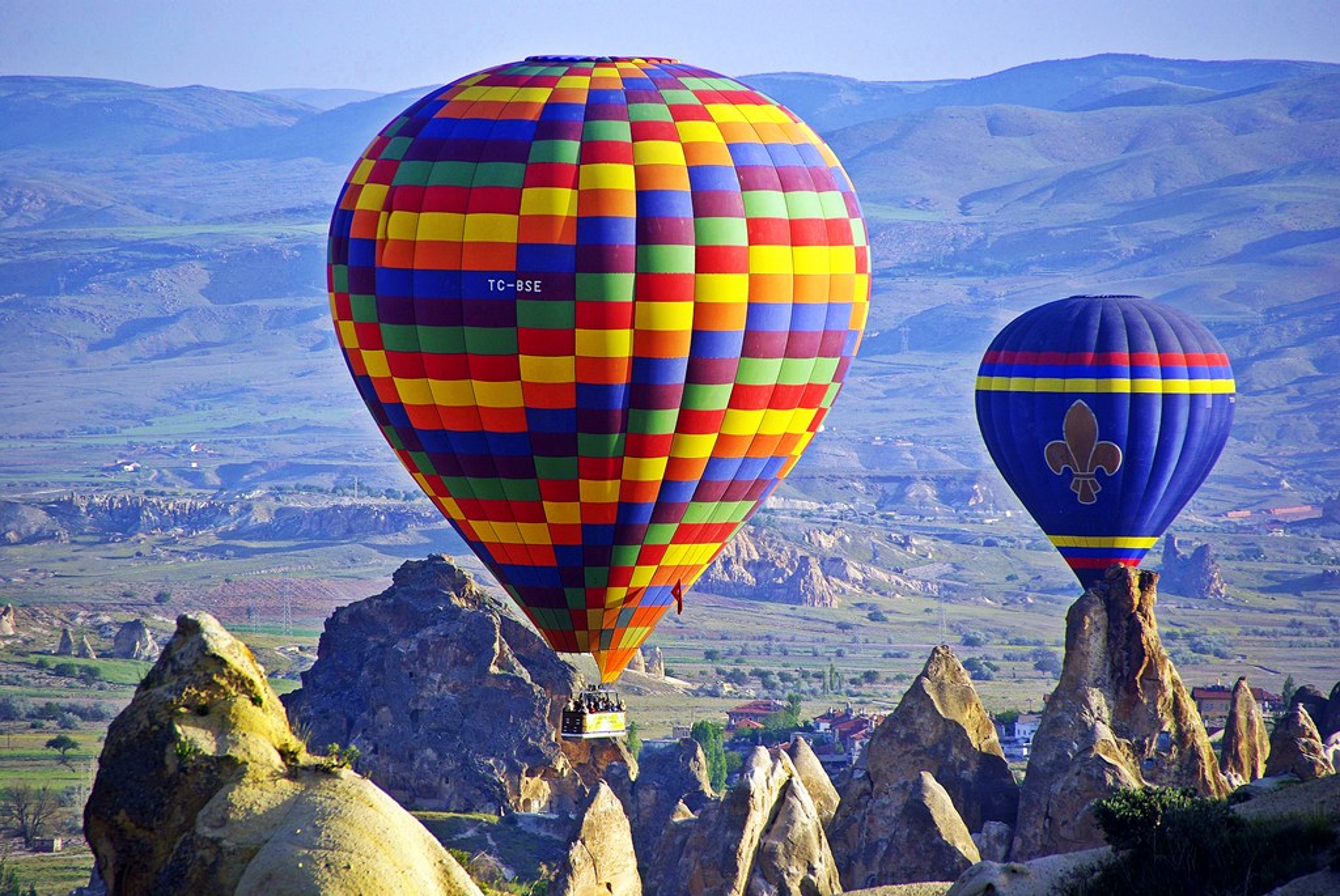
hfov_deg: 6.0
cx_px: 670
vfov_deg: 4.0
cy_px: 448
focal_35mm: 345
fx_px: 12854
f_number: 6.3
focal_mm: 230
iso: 125
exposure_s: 1/160
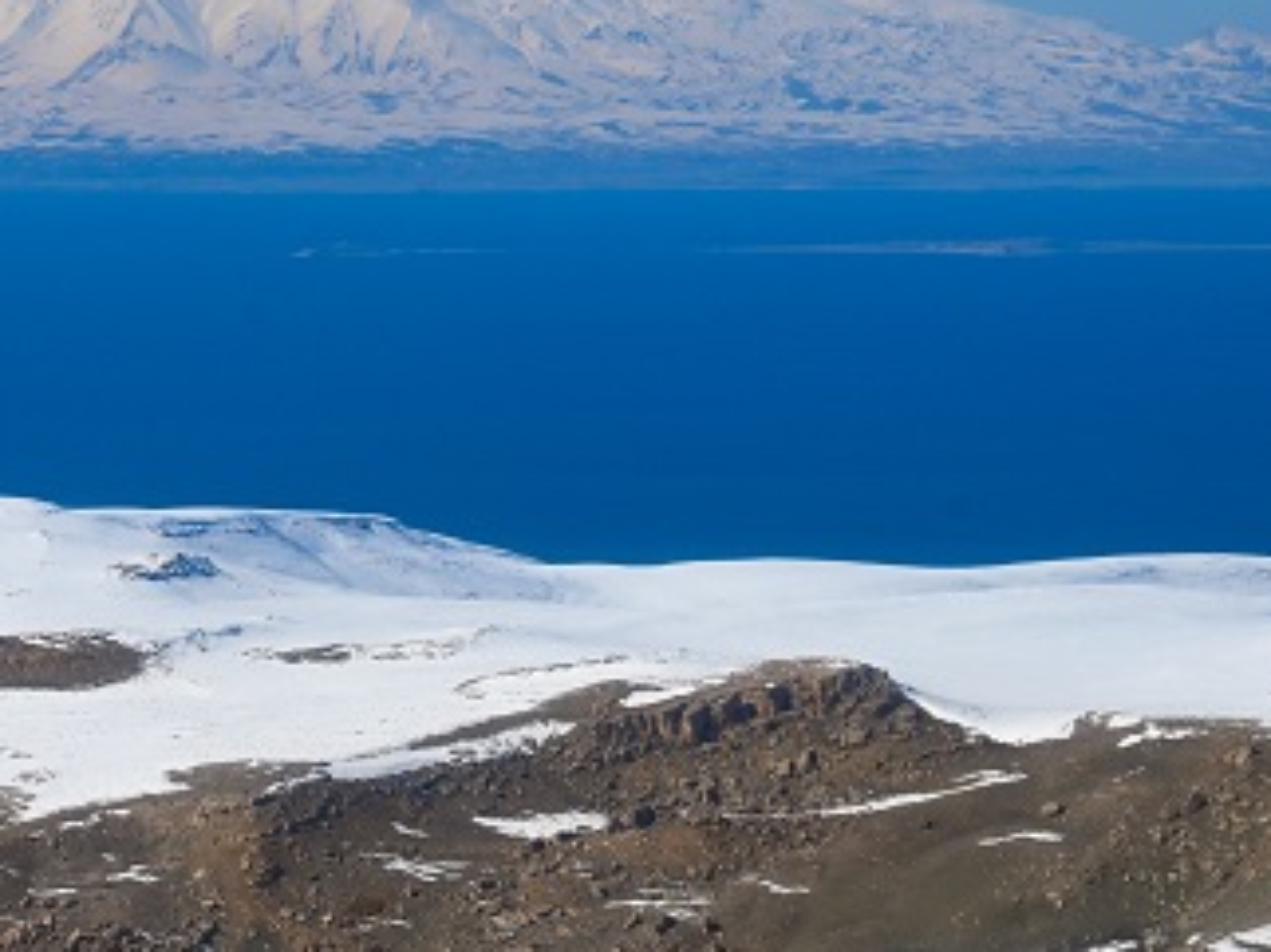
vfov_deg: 6.1
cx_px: 174
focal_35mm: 242
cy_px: 356
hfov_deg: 8.2
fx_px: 8879
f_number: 9
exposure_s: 1/1250
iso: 250
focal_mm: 135
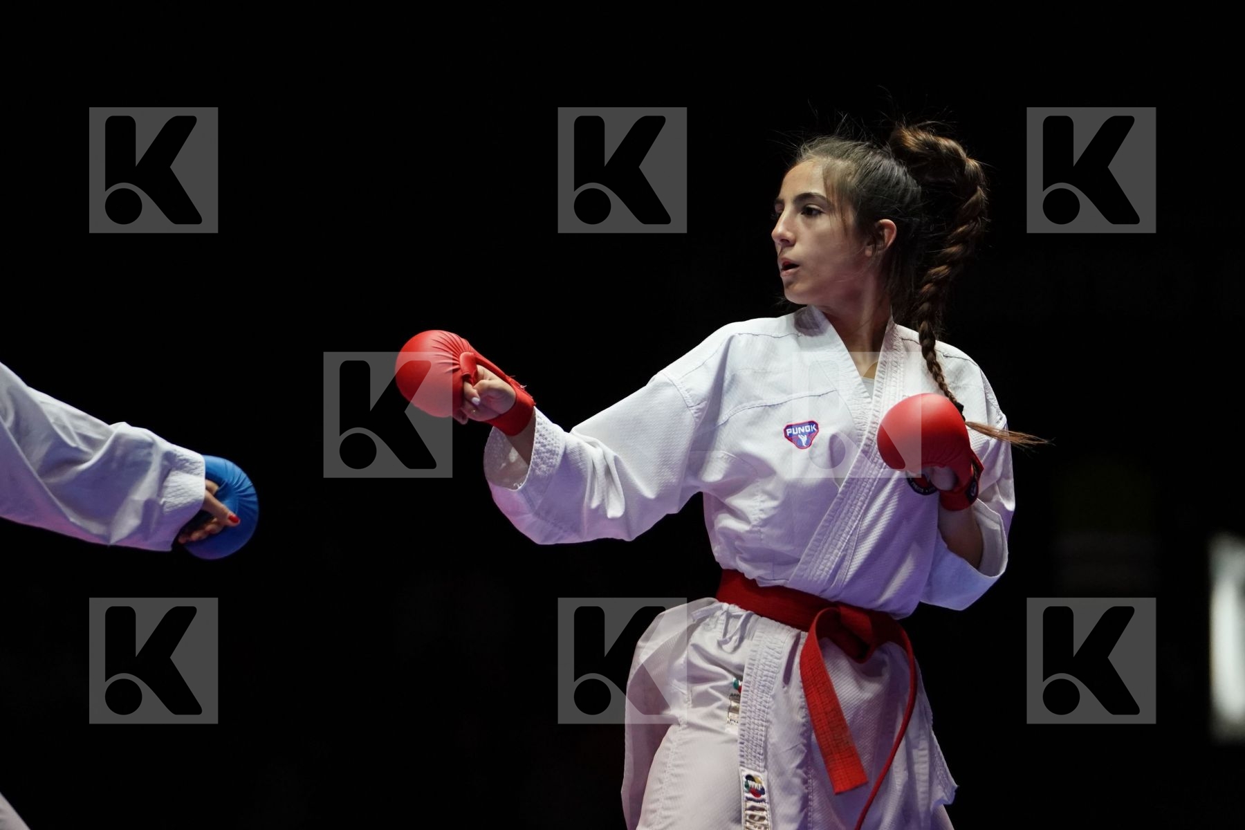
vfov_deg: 5.5
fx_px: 8645
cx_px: 622
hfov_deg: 8.2
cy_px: 415
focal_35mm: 250
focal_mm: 167
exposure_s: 1/1000
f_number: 2.8
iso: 3200
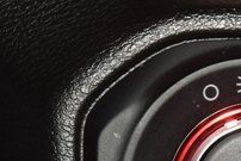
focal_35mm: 285
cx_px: 297
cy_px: 196
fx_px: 1909
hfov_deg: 7.2
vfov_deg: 4.8
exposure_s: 1/125
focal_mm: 60
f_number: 8
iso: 100
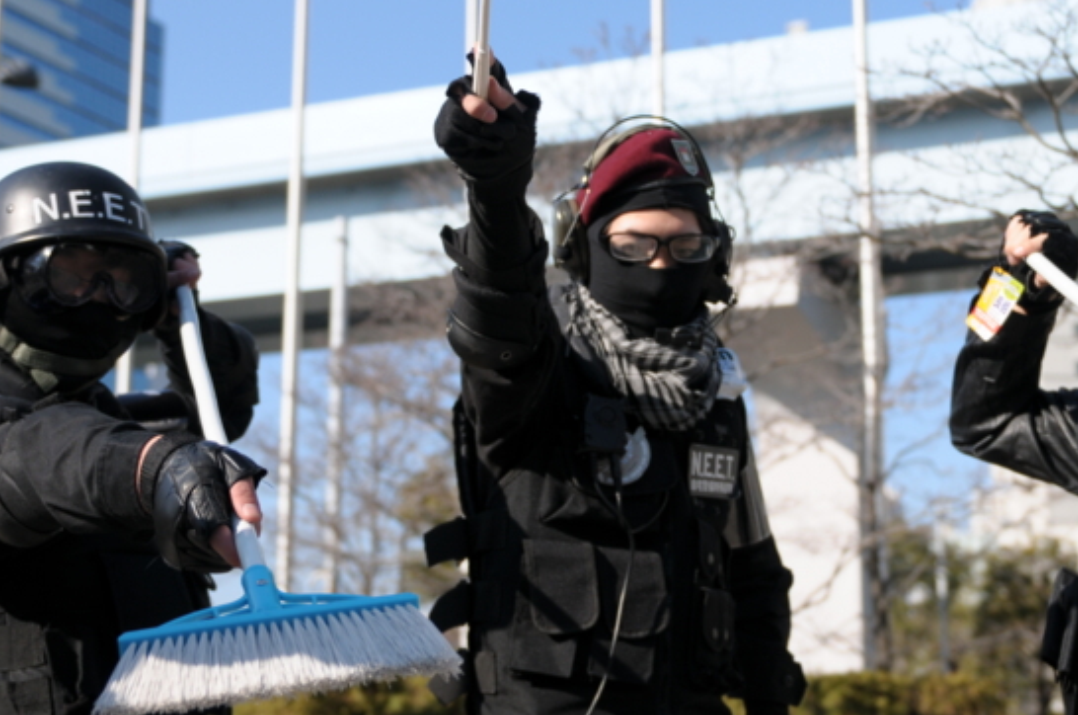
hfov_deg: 31.5
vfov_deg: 21.2
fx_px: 1905
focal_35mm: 64
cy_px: 366
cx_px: 624
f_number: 2.8
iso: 200
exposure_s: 1/3200
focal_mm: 29
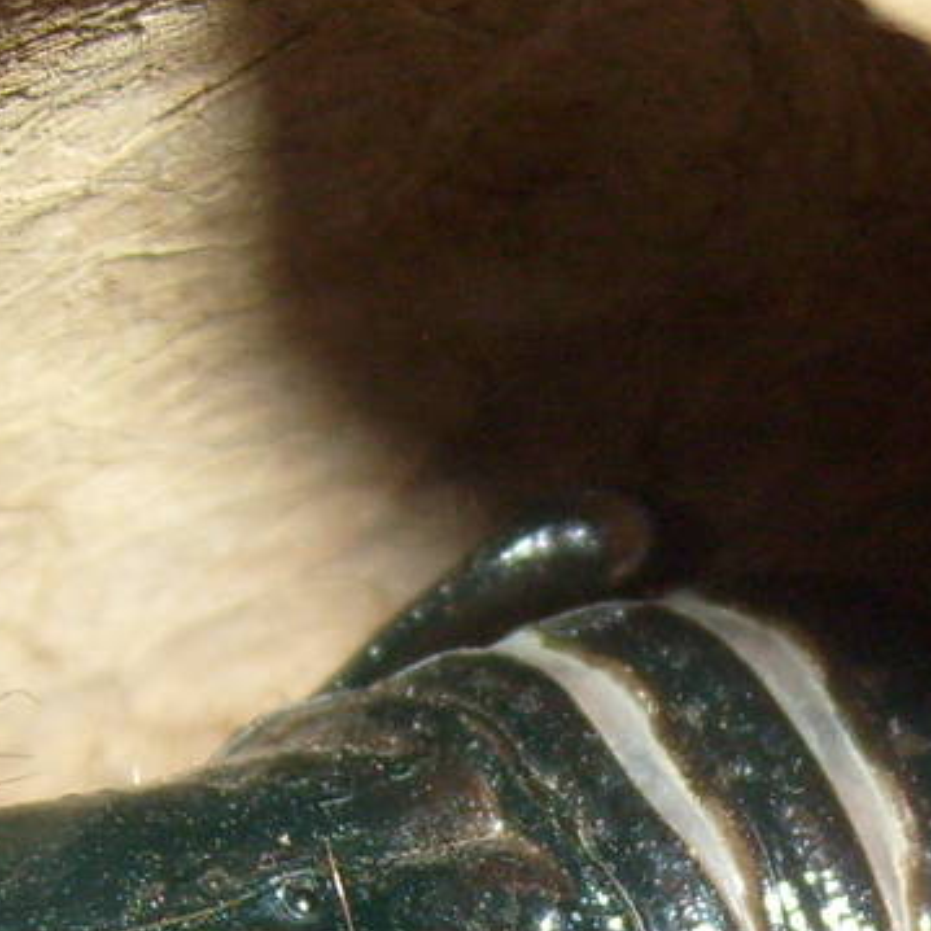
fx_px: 4199
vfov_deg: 12.3
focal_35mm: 138
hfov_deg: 12.6
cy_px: 1170
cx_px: 830
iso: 100
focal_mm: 5.8
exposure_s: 1/45
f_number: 2.8
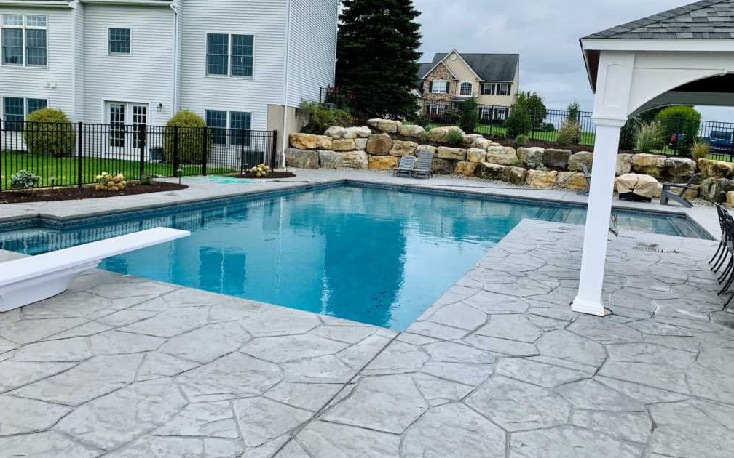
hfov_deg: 66.5
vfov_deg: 44.4
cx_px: 365
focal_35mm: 28
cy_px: 196
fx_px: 560
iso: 25
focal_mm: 4.25
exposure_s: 1/864
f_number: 1.8
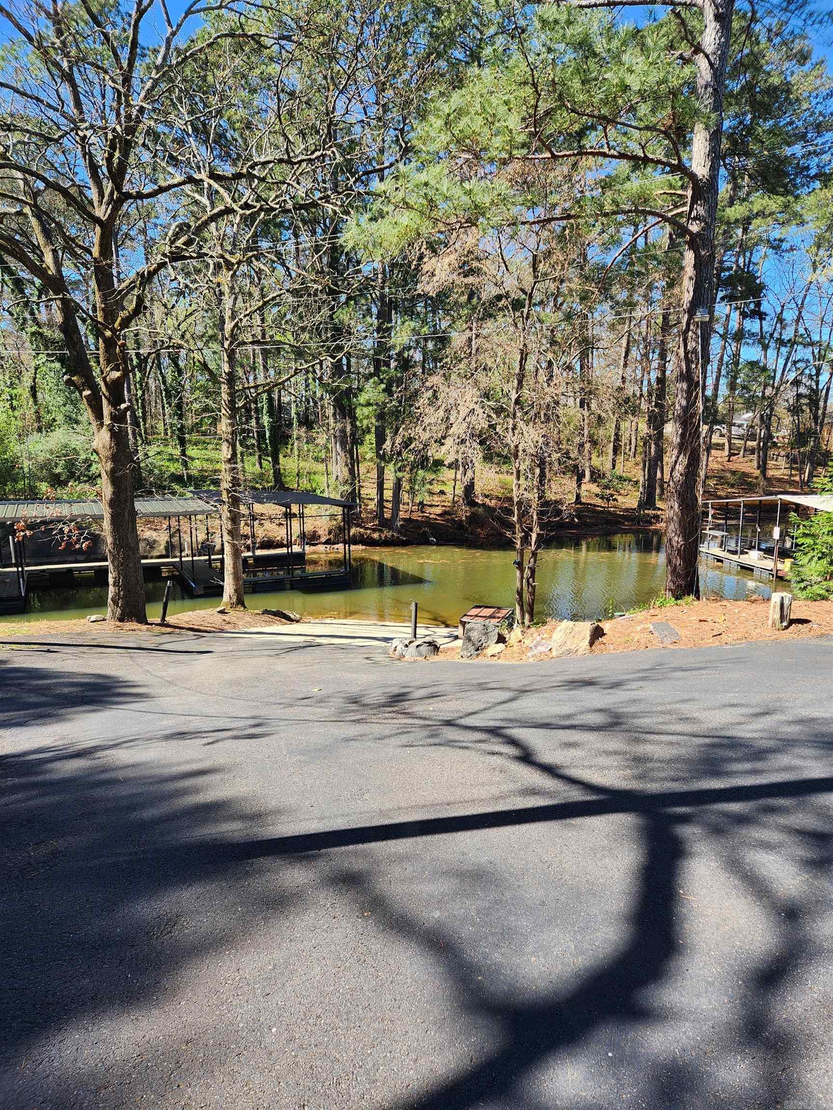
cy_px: 555
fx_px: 738
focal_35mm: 23
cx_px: 416
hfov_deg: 58.9
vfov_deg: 73.9
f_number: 1.8
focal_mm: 5.4
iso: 20
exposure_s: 1/409
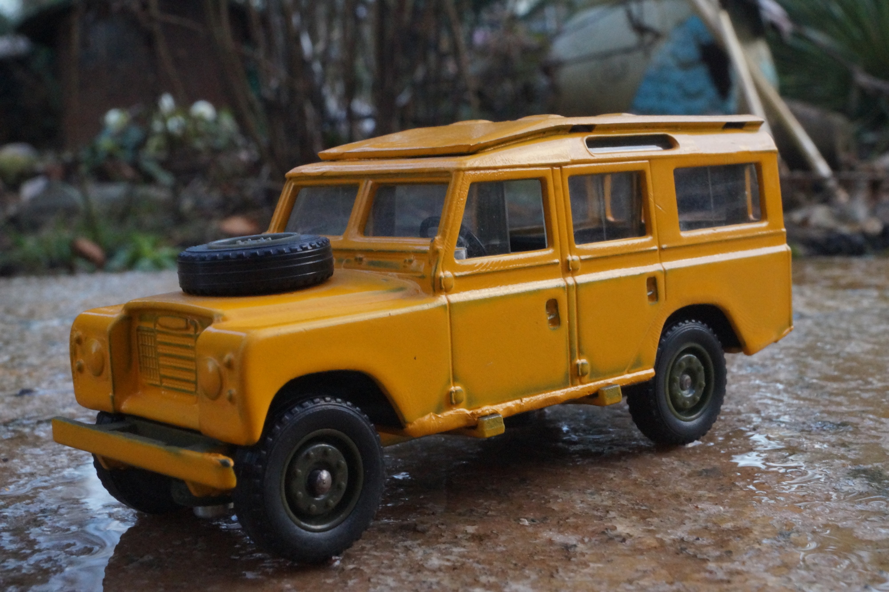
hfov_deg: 37.9
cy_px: 296
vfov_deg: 25.7
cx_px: 444
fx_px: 1296
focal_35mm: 52
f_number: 22
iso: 2500
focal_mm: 35
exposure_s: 1/60
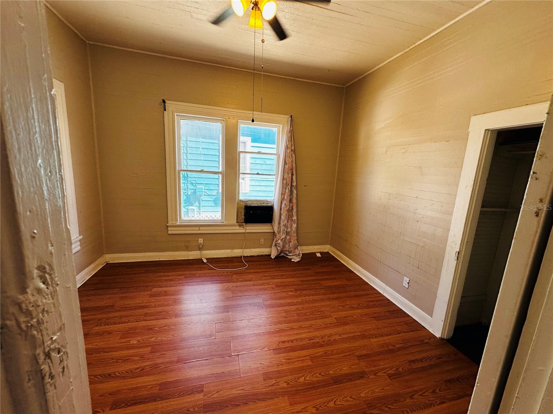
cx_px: 276
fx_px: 224
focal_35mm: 14
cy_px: 207
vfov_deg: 85.7
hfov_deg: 102.1
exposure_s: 1/120
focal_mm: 2.22
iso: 64
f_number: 2.2
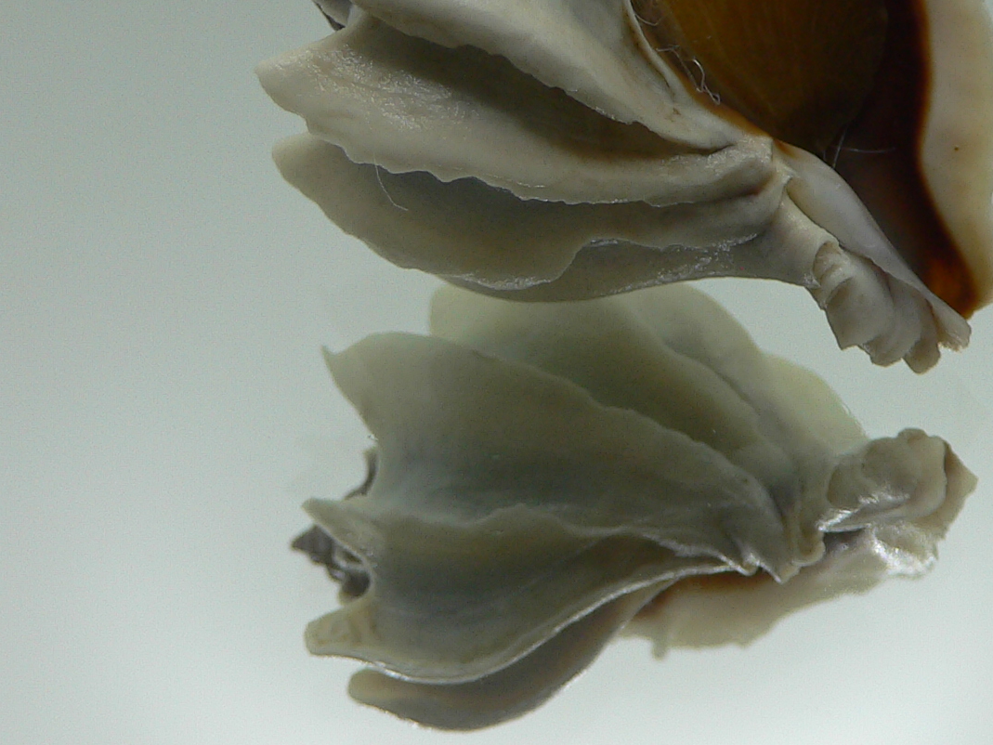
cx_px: 637
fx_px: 1893
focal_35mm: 66
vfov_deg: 21.9
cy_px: 130
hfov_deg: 29.2
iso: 80
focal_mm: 4.6
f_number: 2.8
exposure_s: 1/100
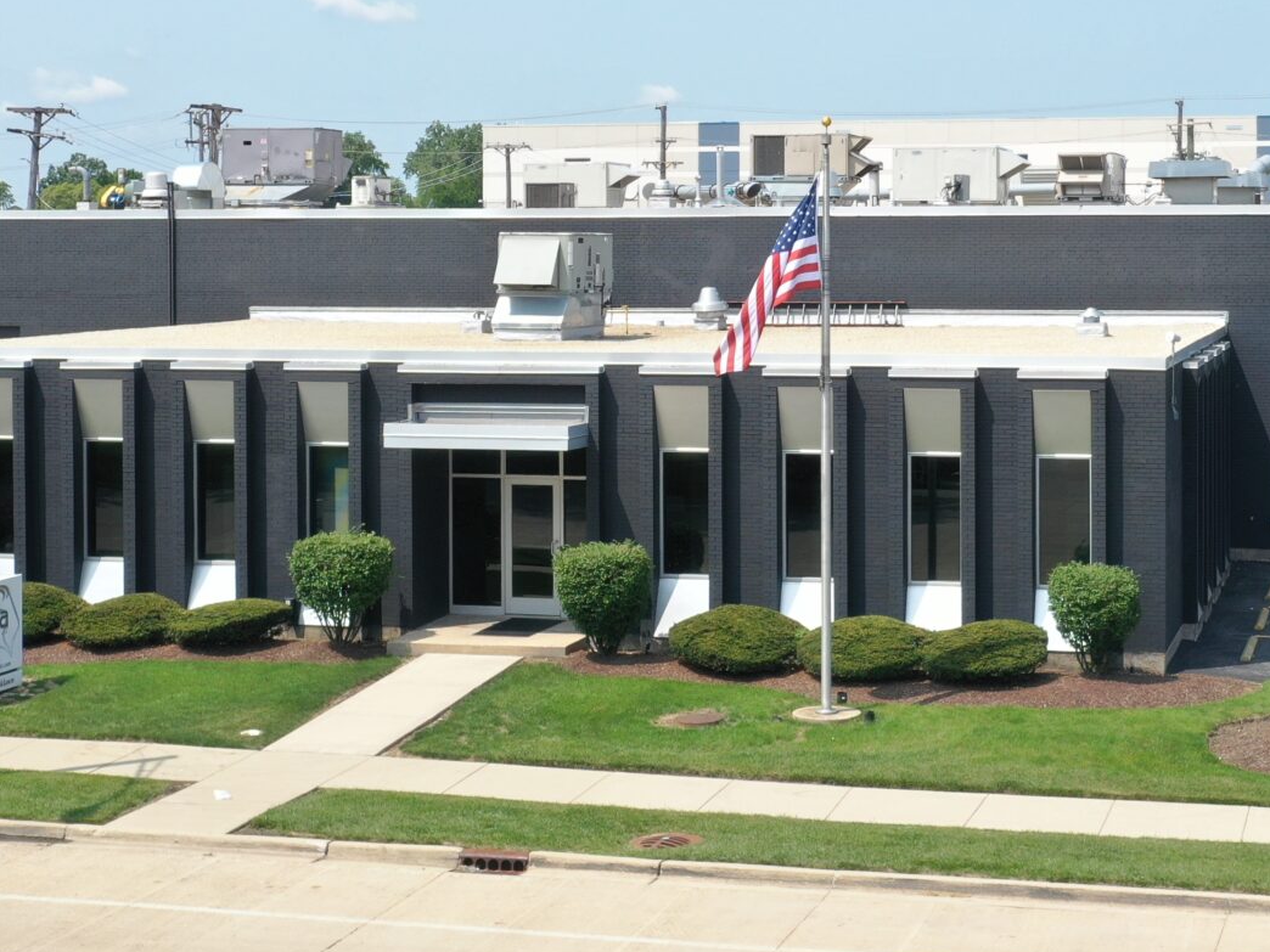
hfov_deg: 29.1
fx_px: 2421
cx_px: 873
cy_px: 272
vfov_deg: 22.1
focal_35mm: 66
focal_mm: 10.26
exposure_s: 1/320
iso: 100
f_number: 5.6
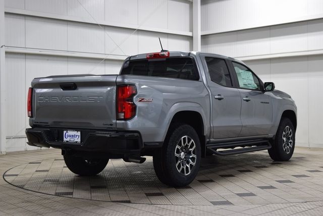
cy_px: 108
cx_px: 162
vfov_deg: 25.1
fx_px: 485
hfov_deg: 36.9
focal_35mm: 54
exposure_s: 1/15
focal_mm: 36
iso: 400
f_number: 6.3
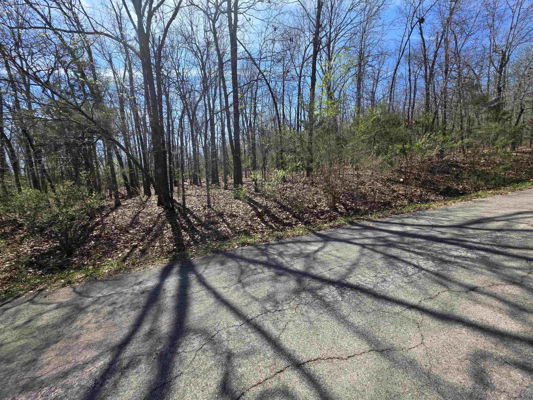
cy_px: 200
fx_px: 200
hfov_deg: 106.2
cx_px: 266
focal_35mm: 13
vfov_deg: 89.9
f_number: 1.9
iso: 40
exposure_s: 1/970
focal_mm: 2.2
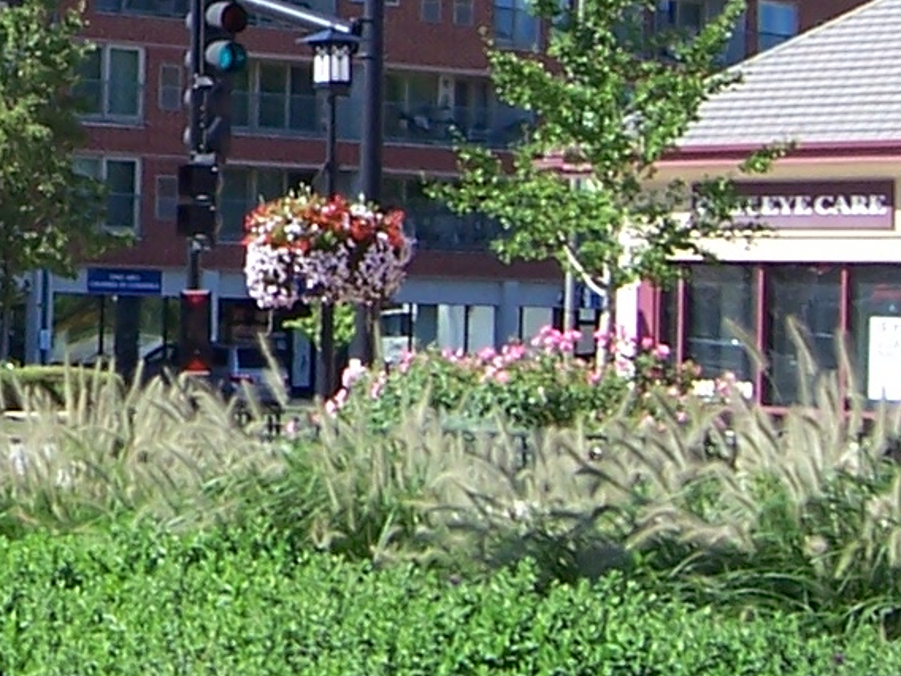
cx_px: -241
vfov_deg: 10.0
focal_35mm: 146
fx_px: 3800
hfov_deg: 13.1
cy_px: -132
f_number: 4.8
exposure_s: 1/250
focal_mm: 6
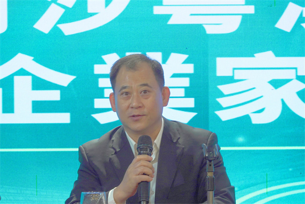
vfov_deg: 4.8
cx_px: 152
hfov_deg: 7.1
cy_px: 102
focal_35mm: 289
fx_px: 2448
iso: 400
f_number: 5
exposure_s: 1/50
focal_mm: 105.83
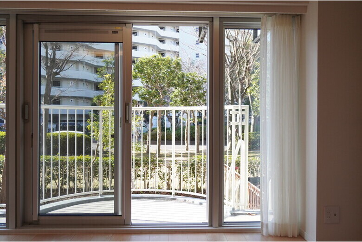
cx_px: 181
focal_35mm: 32
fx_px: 317
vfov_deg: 41.8
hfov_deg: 59.5
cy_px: 121
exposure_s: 1/500
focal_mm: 21
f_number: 4
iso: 500
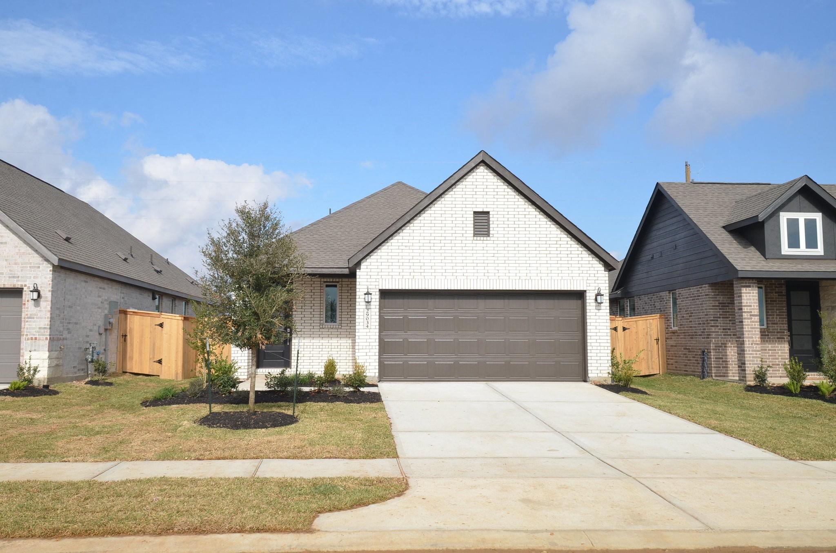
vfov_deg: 39.8
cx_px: 418
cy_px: 276
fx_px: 765
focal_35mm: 33
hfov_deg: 57.3
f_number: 11
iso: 320
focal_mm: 22
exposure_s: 1/500
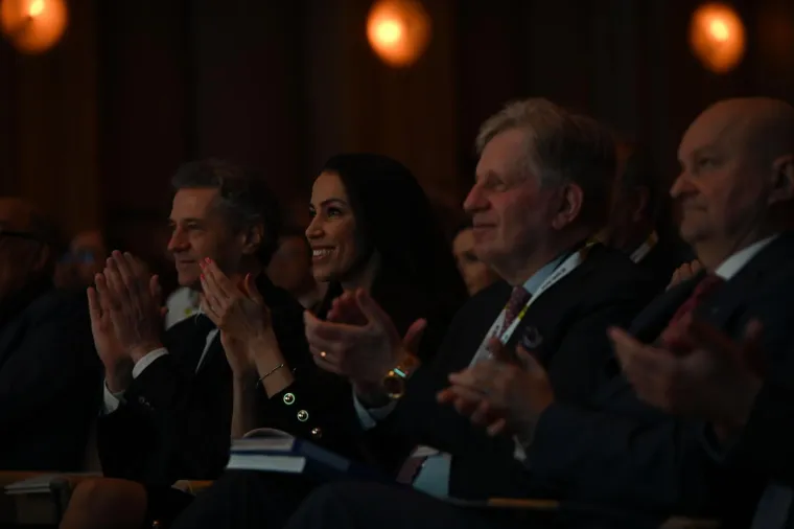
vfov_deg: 9.1
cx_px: 397
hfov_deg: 13.7
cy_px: 264
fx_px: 3307
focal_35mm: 150
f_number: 3.2
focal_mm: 150
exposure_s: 1/80
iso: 2500
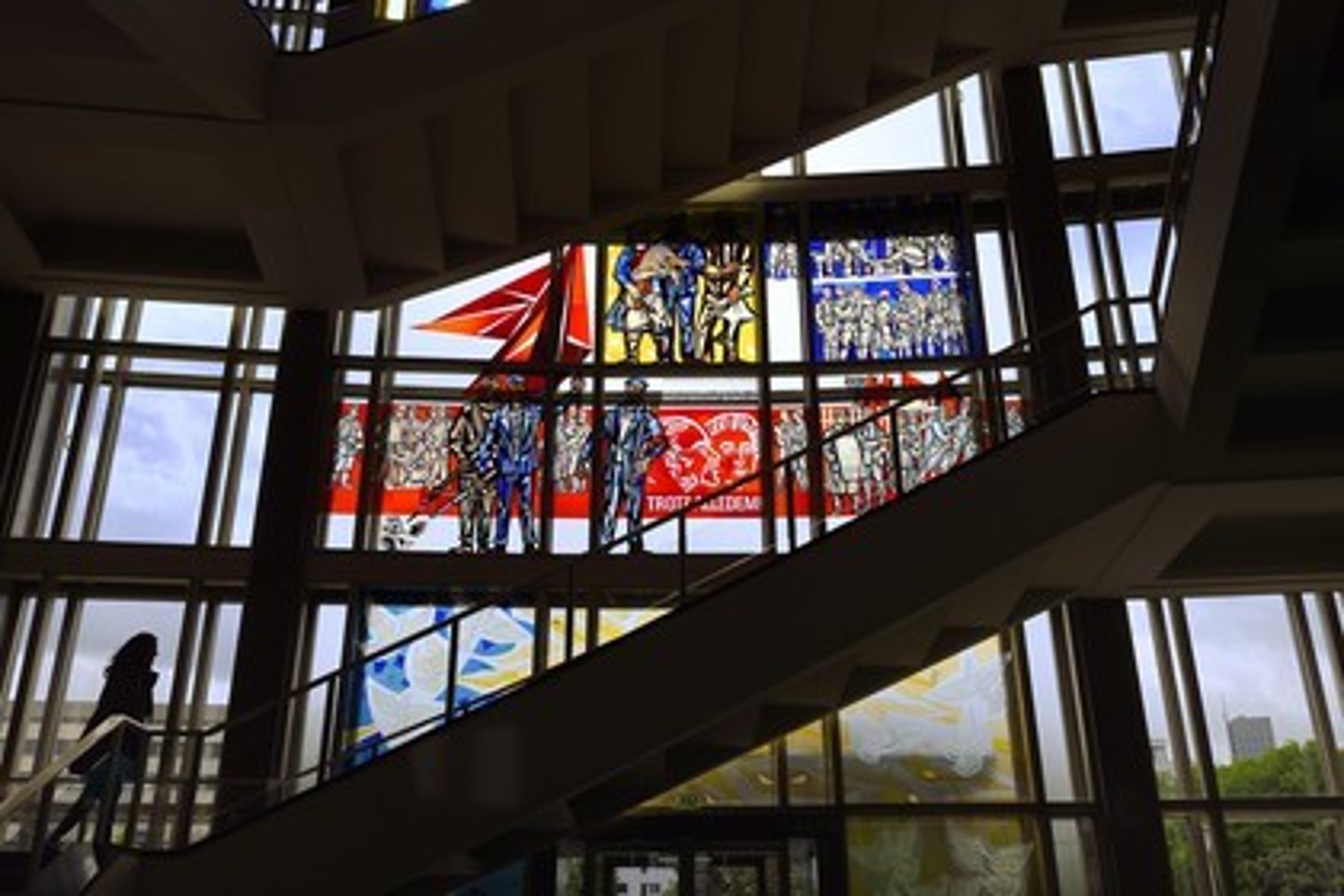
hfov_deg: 63.7
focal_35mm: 29
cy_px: 448
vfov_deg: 45.0
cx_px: 672
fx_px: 1083
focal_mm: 29
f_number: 11
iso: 200
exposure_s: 1/200
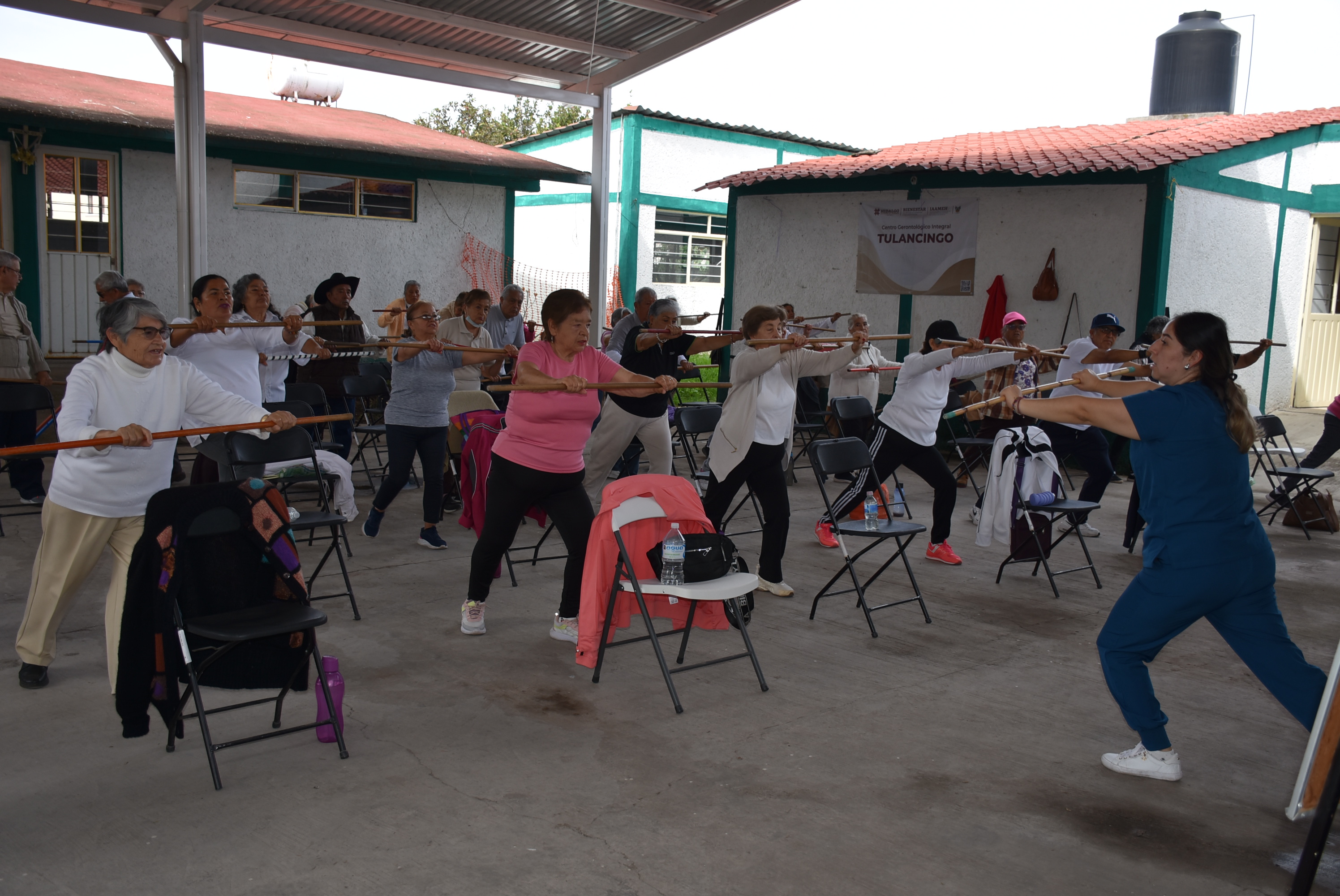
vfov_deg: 38.4
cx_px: 670
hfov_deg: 55.1
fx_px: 1285
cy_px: 448
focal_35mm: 34
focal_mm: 23
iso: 100
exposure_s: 1/250
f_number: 4.5
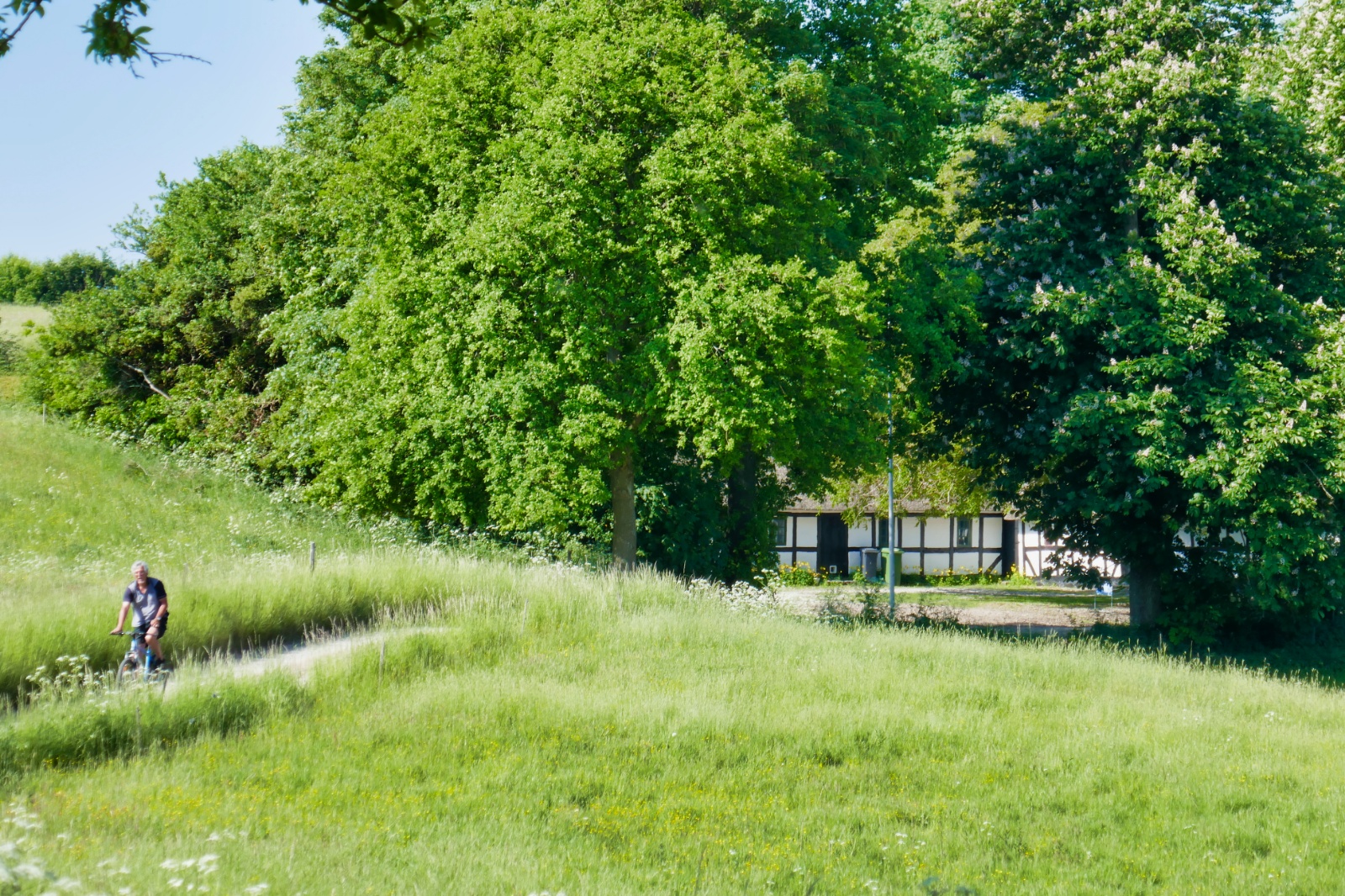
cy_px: 448
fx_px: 6499
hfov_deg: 11.8
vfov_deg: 7.9
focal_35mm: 174
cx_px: 672
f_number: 5.9
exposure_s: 1/250
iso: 125
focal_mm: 63.4
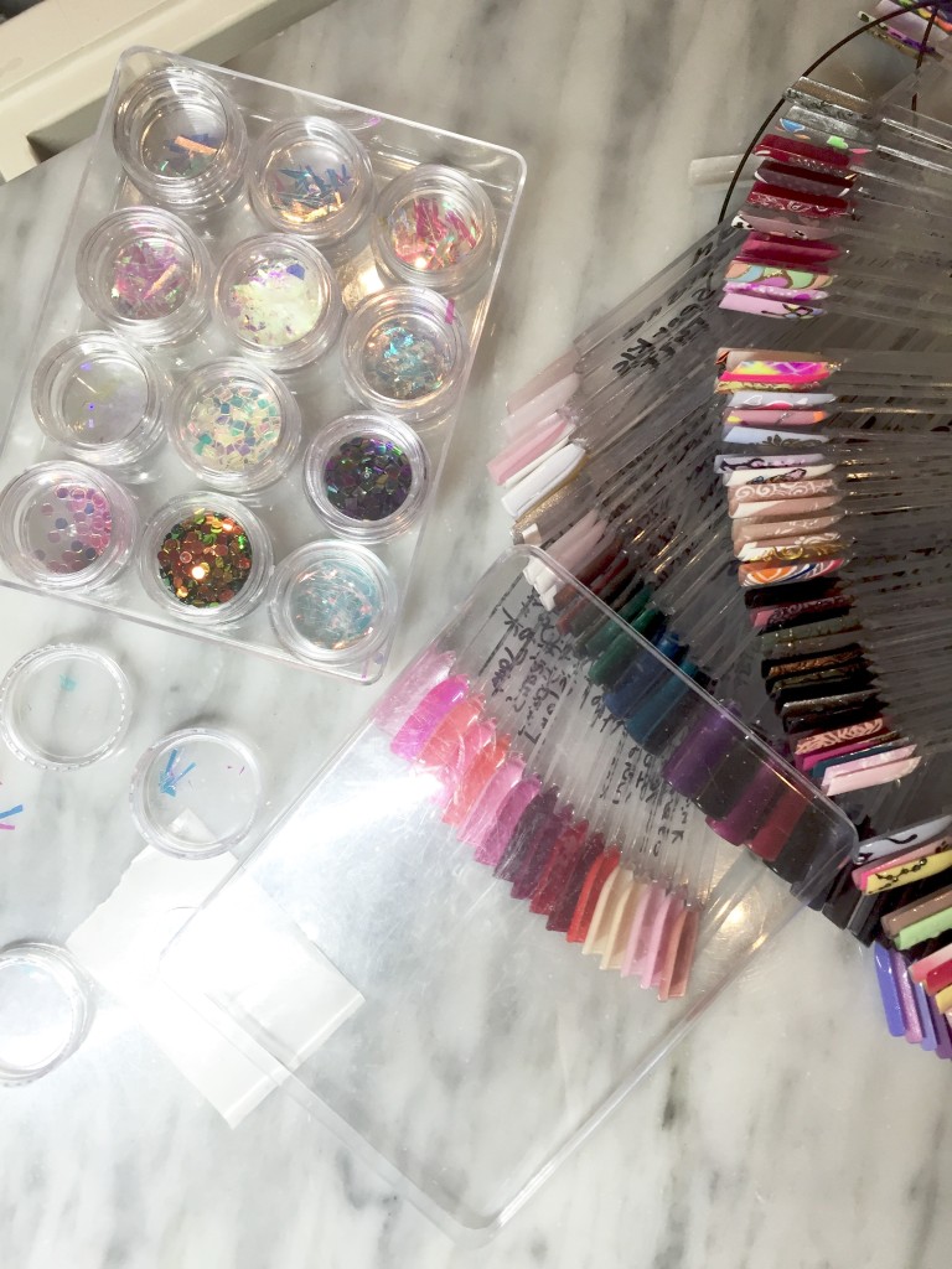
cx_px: 476
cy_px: 634
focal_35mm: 29
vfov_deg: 61.7
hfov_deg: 48.2
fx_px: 1063
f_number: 2.2
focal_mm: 4.15
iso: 32
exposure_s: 1/30
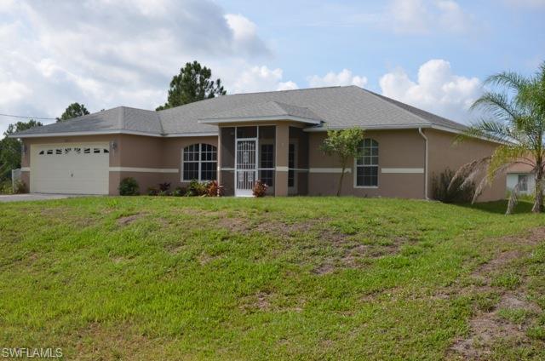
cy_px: 180
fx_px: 680
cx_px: 272
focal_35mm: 45
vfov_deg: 29.7
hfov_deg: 43.7
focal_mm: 30
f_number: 8
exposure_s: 1/250
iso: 110
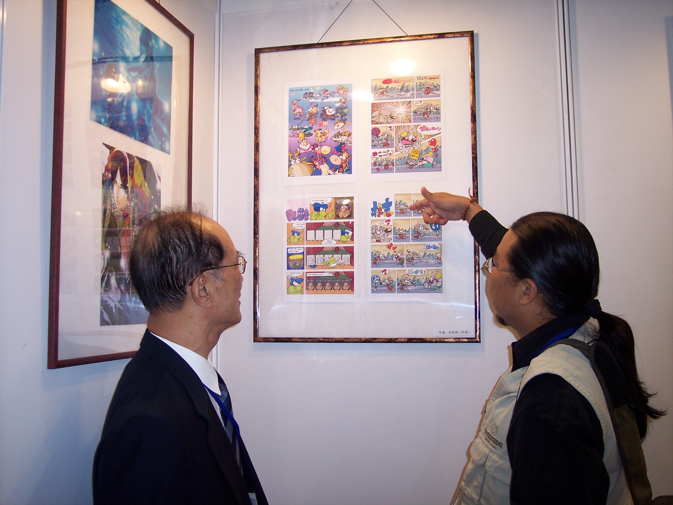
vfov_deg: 36.8
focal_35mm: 39
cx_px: 336
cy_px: 252
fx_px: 758
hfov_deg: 47.9
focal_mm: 8
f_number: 2.8
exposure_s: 1/60
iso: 100
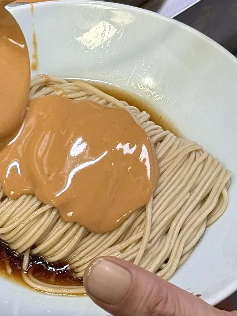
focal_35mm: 91
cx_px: 64
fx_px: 831
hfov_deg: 16.2
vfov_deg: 21.2
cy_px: 49
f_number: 1.78
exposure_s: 1/100
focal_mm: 6.76
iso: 80
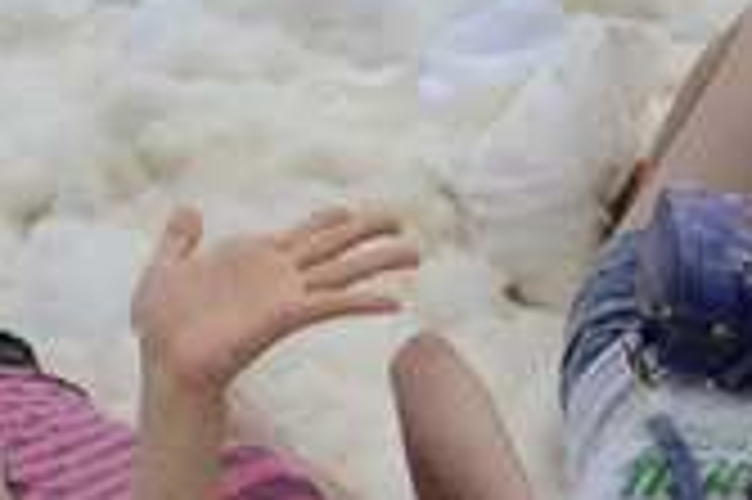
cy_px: 770
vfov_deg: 10.5
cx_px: 689
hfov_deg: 16.1
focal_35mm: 126
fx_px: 2629
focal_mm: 35
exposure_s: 1/2000
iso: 200
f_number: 5
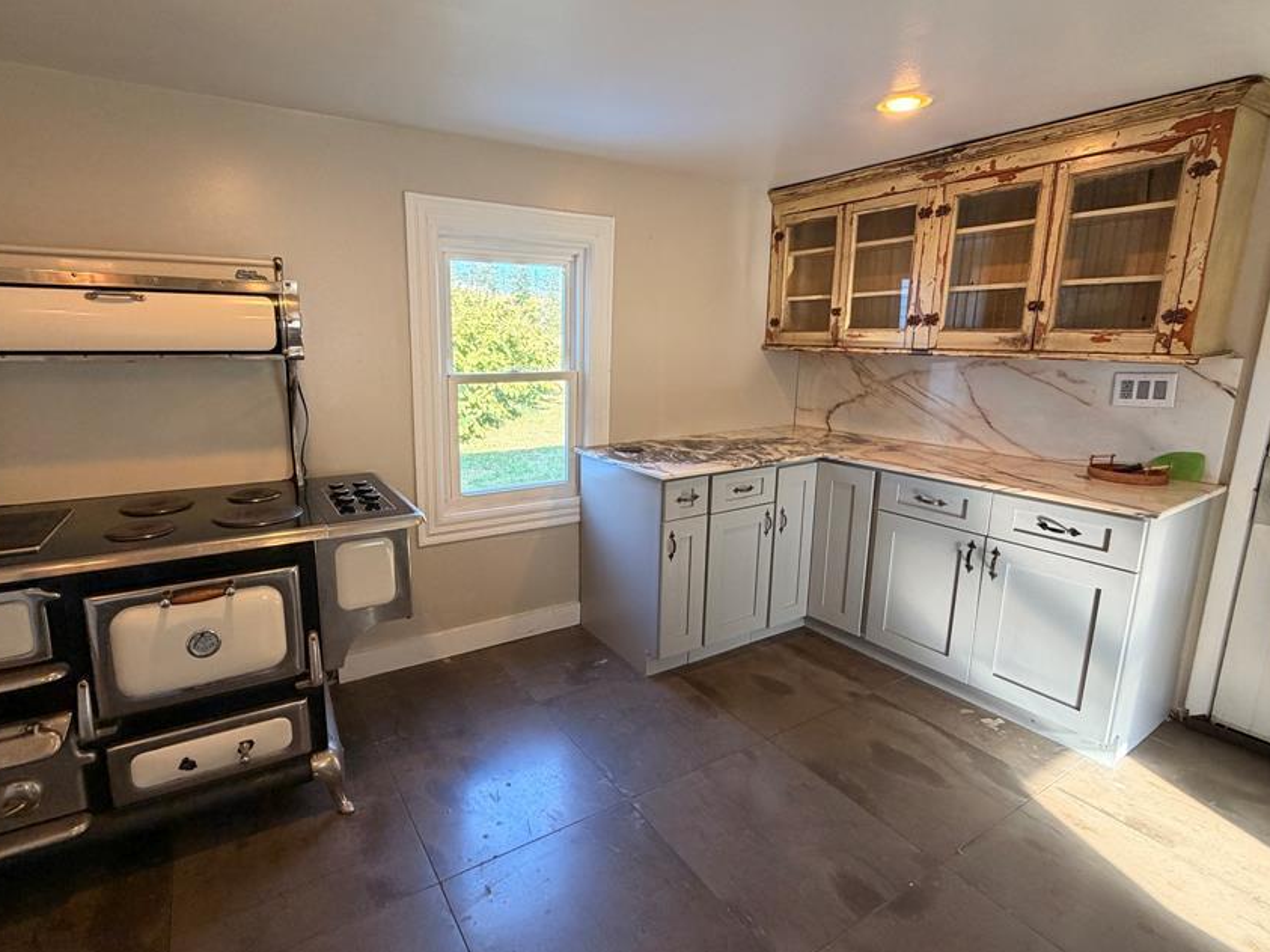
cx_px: 559
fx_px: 624
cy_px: 456
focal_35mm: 17
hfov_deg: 90.6
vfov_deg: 74.7
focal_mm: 2.22
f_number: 2.2
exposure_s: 1/60
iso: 160
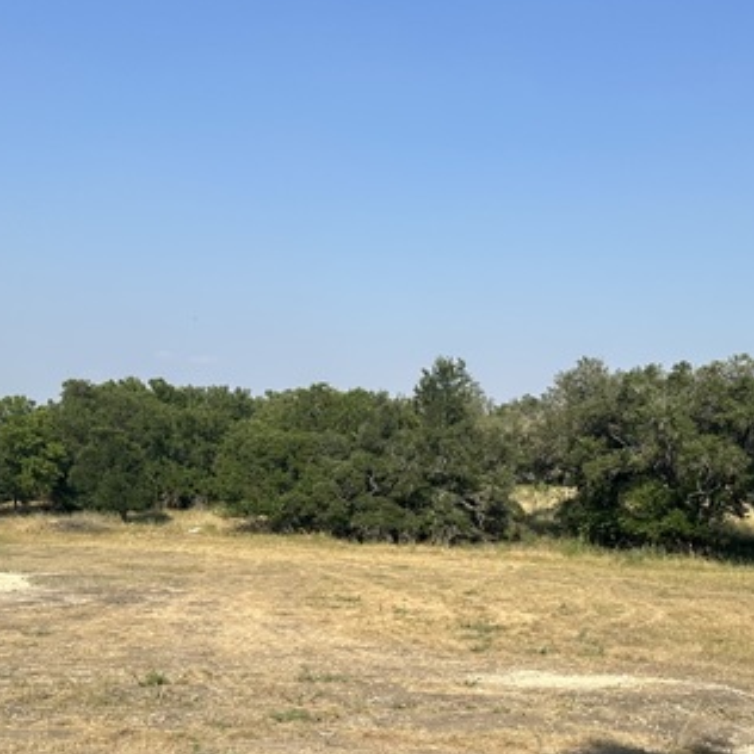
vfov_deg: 38.4
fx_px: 1060
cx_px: 465
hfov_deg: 38.9
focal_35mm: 43
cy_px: 539
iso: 80
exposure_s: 1/4184
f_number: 1.78
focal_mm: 6.86
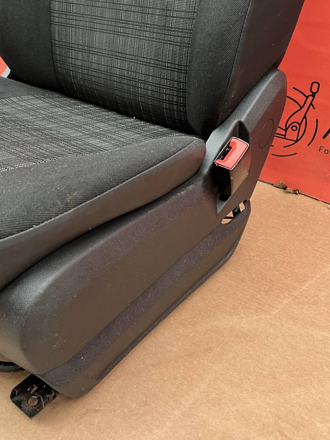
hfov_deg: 41.6
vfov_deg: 53.9
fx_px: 432
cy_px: 200
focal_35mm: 34
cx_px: 130
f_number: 1.6
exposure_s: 1/60
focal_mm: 5.1
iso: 160
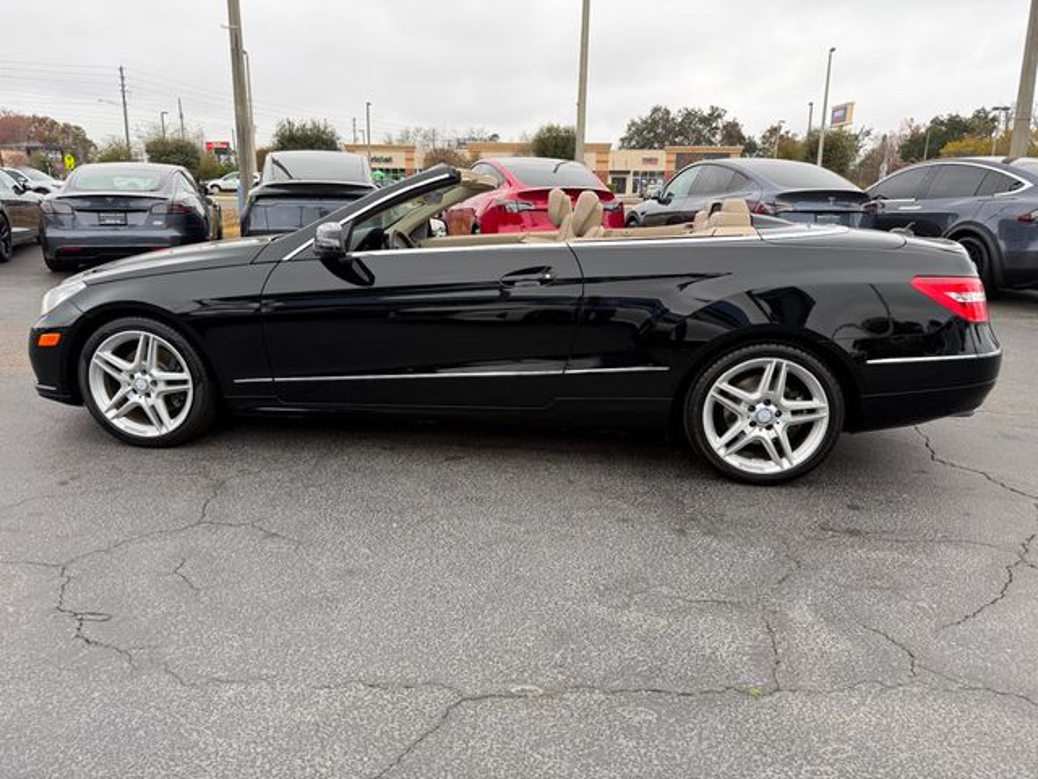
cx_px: 519
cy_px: 390
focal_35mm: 24
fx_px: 720
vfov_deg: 56.8
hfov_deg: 71.6
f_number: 1.78
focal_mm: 6.76
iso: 100
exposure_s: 1/979
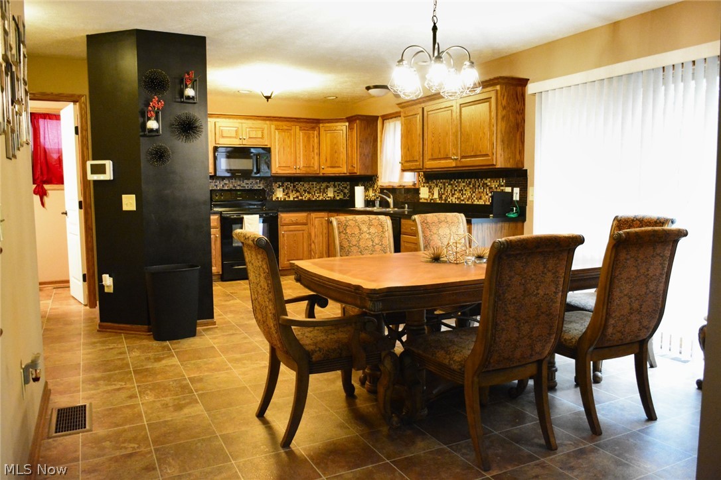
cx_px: 360
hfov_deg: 67.4
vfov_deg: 47.9
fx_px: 541
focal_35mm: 27
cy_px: 240
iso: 6400
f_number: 3.5
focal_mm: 18
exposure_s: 1/50
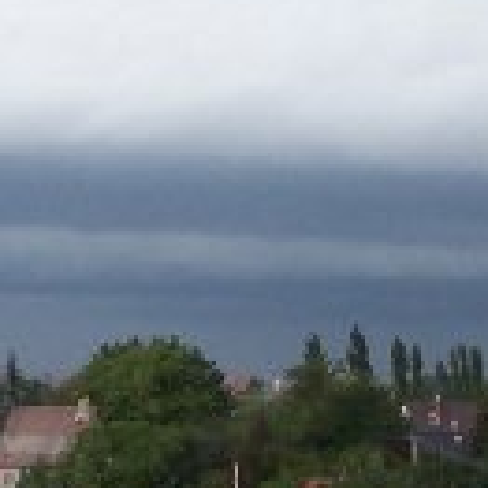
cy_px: 305
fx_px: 2456
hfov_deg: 11.3
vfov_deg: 11.3
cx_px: 194
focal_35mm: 154
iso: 140
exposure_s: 1/90
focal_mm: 6.3
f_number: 2.8
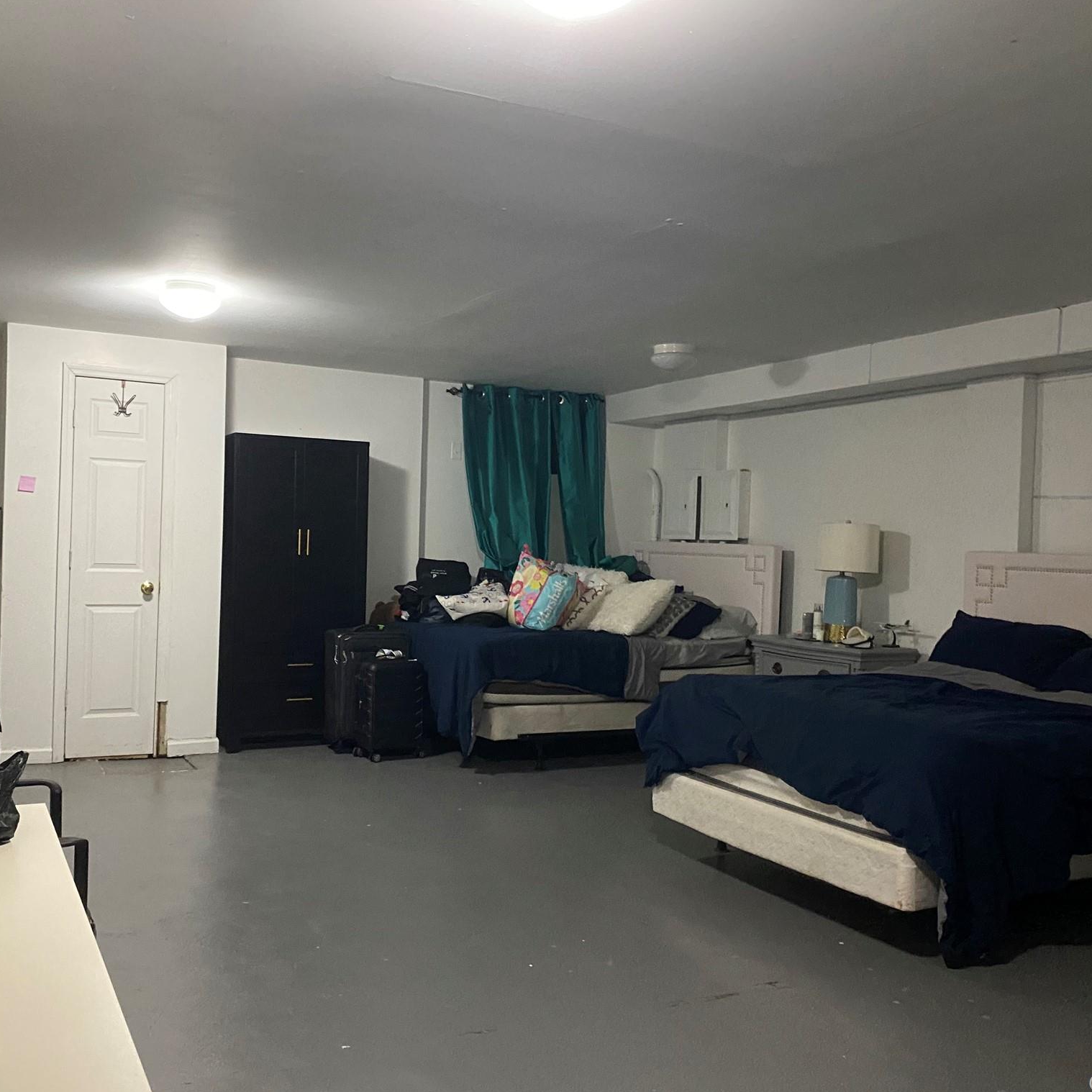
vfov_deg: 52.5
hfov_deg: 52.5
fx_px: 1106
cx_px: 499
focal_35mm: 31
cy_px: 548
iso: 500
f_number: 1.8
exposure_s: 1/30
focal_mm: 4.25
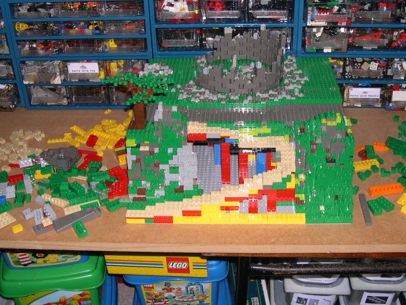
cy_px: 144
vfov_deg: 32.2
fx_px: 528
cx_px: 221
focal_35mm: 45
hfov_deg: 42.0
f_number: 2.8
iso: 100
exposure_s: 1/60
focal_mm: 8
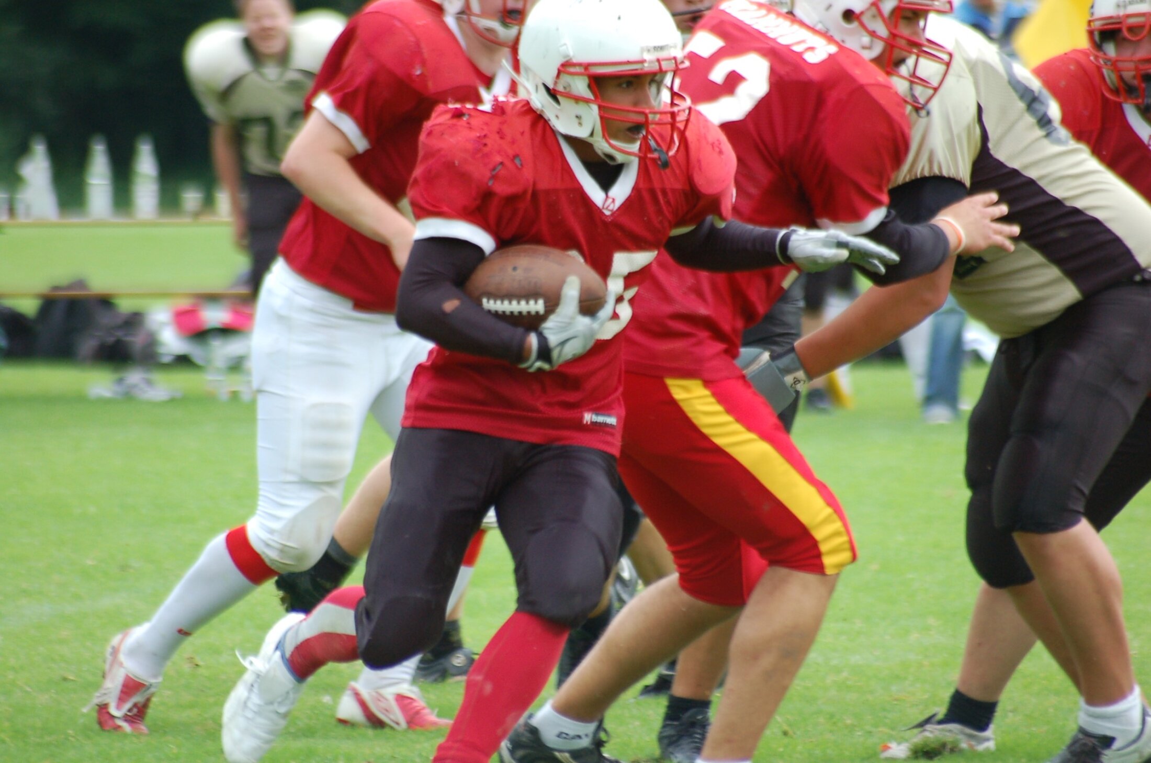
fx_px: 14360
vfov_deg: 3.0
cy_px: 382
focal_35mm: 450
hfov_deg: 4.6
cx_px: 576
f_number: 5.6
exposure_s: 1/500
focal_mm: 300
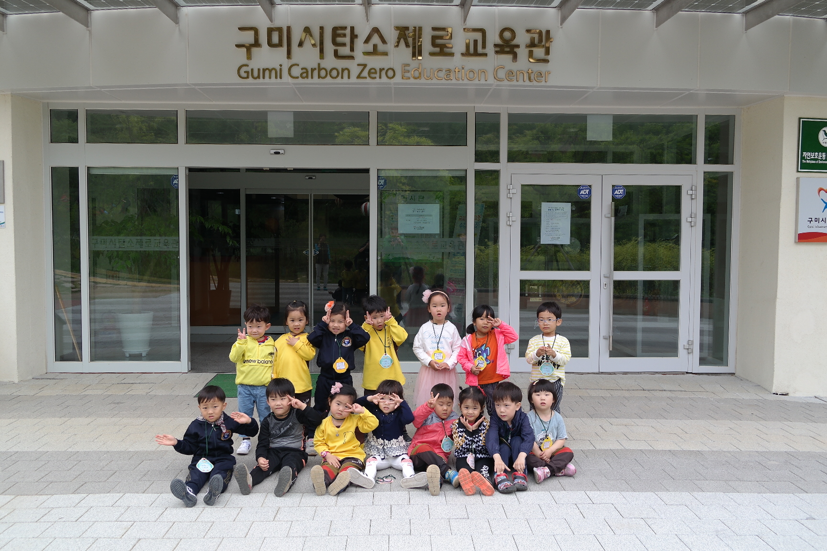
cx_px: 414
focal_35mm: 30
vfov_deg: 43.6
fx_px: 689
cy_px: 276
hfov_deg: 61.9
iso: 100
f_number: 4
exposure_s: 1/125
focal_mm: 20
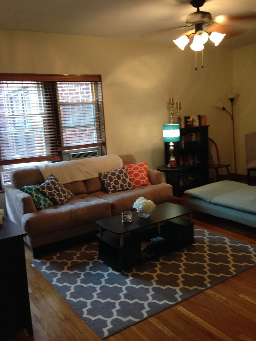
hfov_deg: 42.9
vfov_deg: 55.4
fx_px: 325
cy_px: 170
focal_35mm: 33
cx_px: 128
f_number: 2.4
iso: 160
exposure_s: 1/20
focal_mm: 4.12
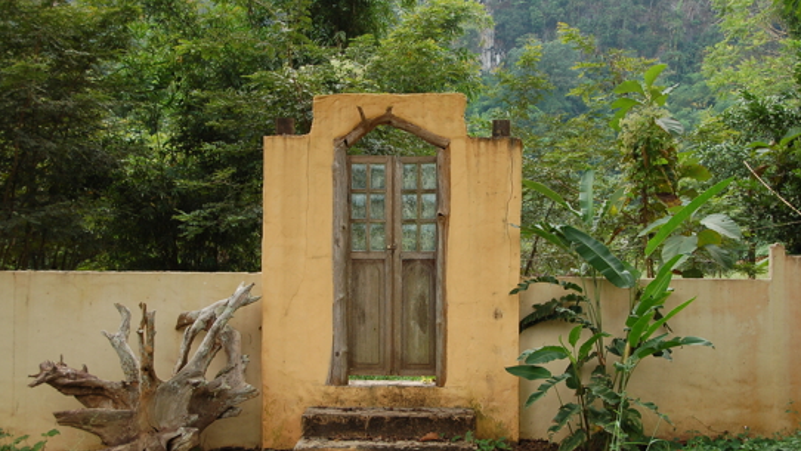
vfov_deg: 23.5
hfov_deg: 40.6
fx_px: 1083
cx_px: 400
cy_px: 231
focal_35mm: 51
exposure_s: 1/125
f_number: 5.6
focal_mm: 32
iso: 400
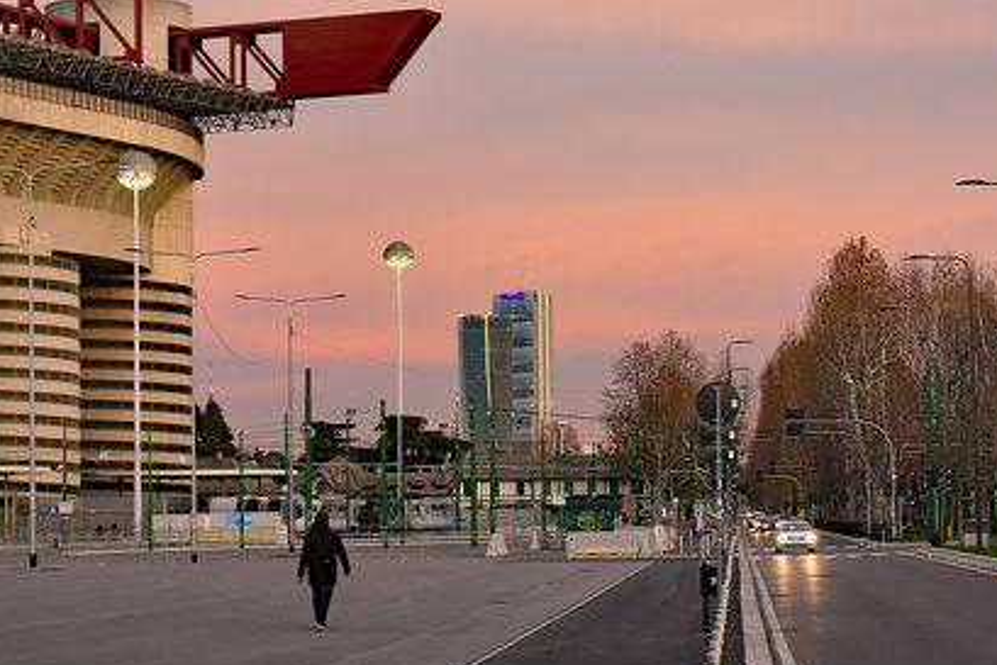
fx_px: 3047
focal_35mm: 110
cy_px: 329
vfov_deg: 12.5
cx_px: 670
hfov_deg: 18.5
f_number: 5.6
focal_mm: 50
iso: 500
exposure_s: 1/80
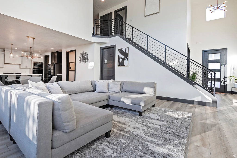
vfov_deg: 73.8
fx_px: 105
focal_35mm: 16
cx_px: 118
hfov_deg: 96.7
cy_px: 79
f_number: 7.1
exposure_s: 1/20
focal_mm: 16
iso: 64
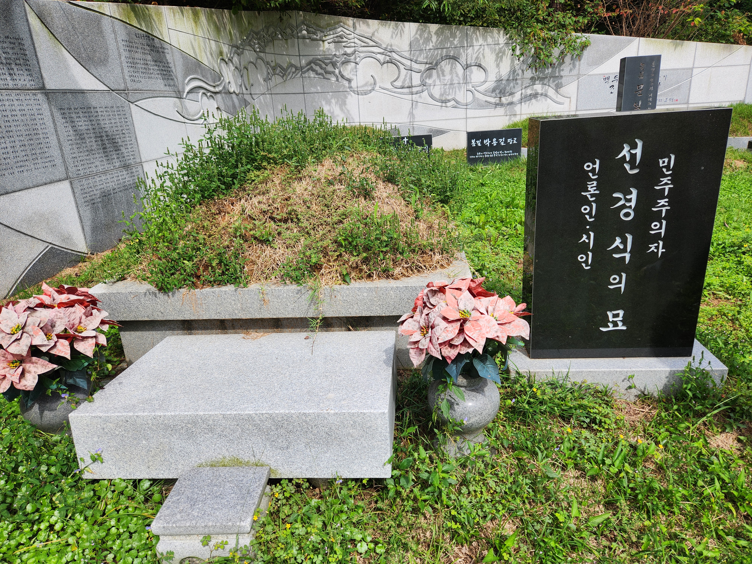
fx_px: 500
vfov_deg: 58.9
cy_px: 282
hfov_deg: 73.9
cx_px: 376
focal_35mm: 23
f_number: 1.8
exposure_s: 1/989
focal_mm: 5.4
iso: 20
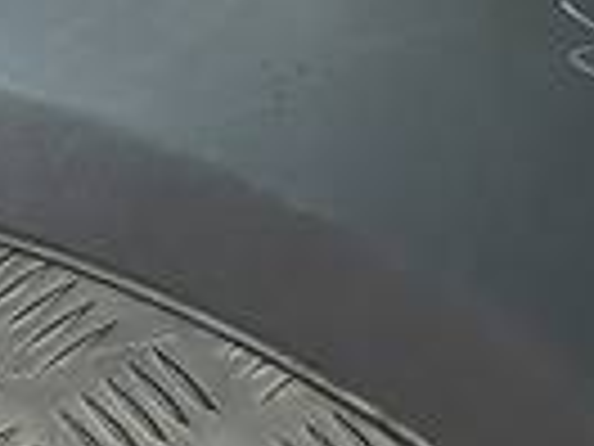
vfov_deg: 7.7
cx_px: -819
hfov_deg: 9.2
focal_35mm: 194
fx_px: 3329
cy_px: 270
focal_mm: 4.6
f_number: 1.8
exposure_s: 1/50
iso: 50
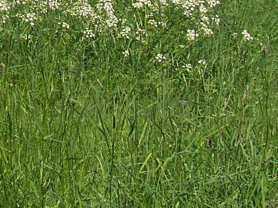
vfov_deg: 10.2
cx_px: -99
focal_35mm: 139
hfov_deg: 13.6
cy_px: -144
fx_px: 1116
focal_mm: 8.44
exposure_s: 1/250
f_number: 7.1
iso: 64
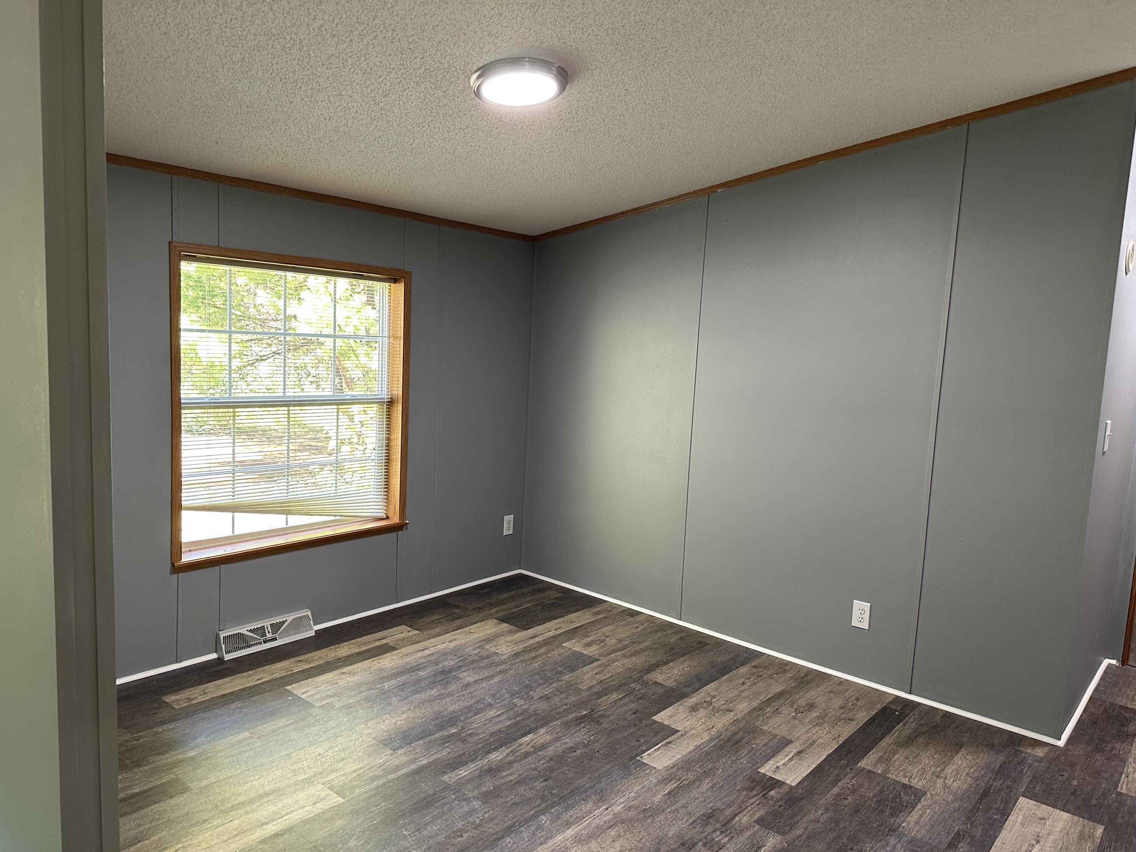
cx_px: 568
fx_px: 788
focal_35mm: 24
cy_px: 426
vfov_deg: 56.8
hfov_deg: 71.6
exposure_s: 1/60
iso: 200
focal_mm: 6.86
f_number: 1.78
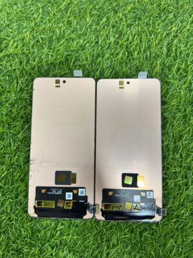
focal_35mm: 24
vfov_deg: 71.6
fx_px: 178
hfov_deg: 56.8
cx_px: 96
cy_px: 129
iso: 100
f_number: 1.78
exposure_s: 1/100
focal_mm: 6.76
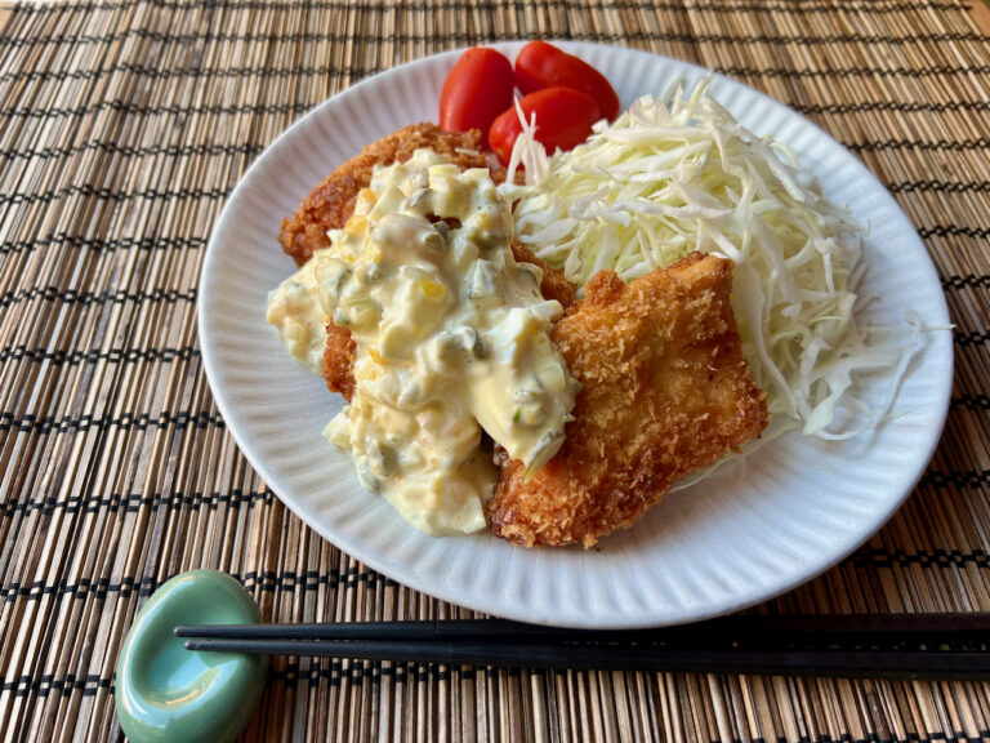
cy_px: 372
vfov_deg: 53.1
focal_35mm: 26
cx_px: 495
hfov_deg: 67.3
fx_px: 744
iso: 50
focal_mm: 5.7
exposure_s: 1/121
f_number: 1.5
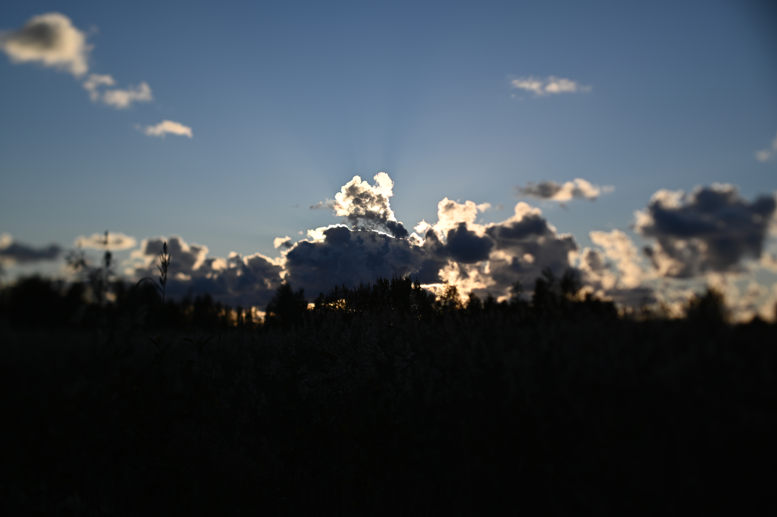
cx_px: 388
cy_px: 258
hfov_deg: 39.6
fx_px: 1078
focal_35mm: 50
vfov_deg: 27.0
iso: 100
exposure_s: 1/4000
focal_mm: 50
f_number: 1.4
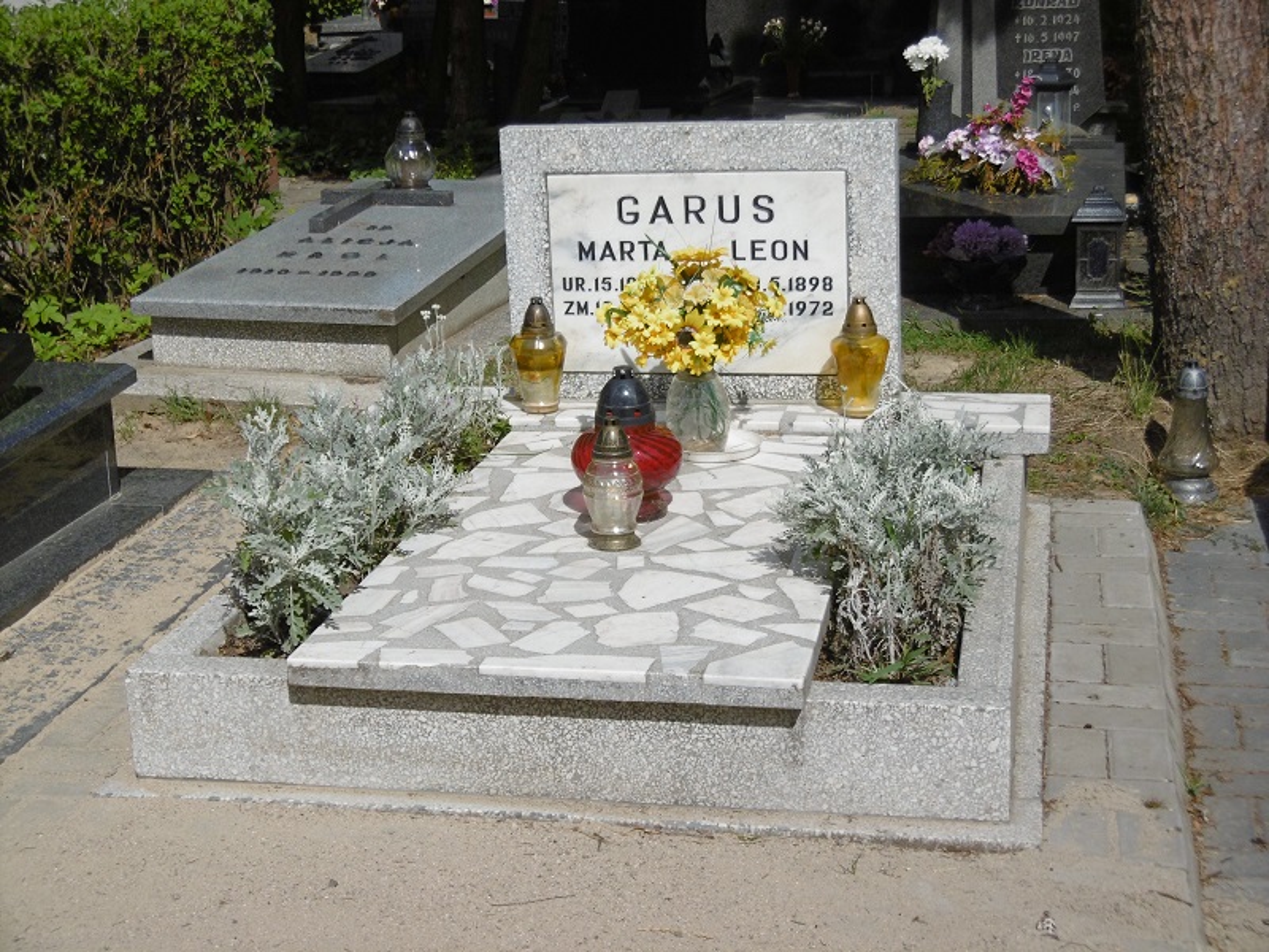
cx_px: 634
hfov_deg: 32.7
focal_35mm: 59
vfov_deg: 24.8
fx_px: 2163
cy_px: 476
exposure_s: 1/320
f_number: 10.5
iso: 100
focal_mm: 10.5
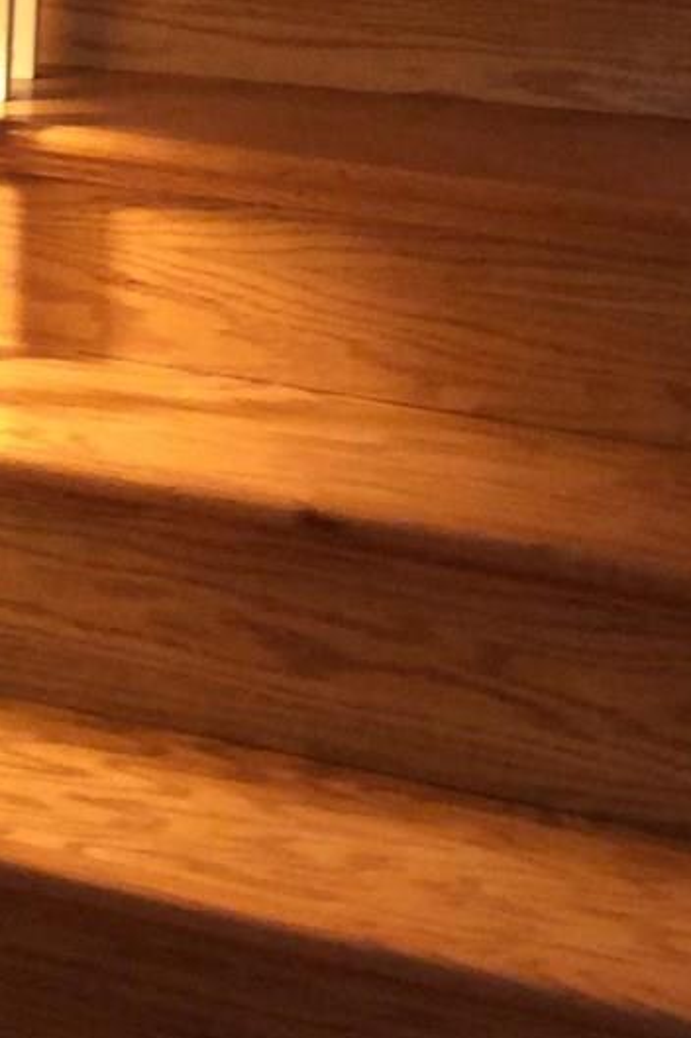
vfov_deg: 14.0
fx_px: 3920
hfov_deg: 9.9
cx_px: -236
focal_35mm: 136
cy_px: -612
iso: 160
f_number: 2.2
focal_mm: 4.12
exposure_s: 1/24
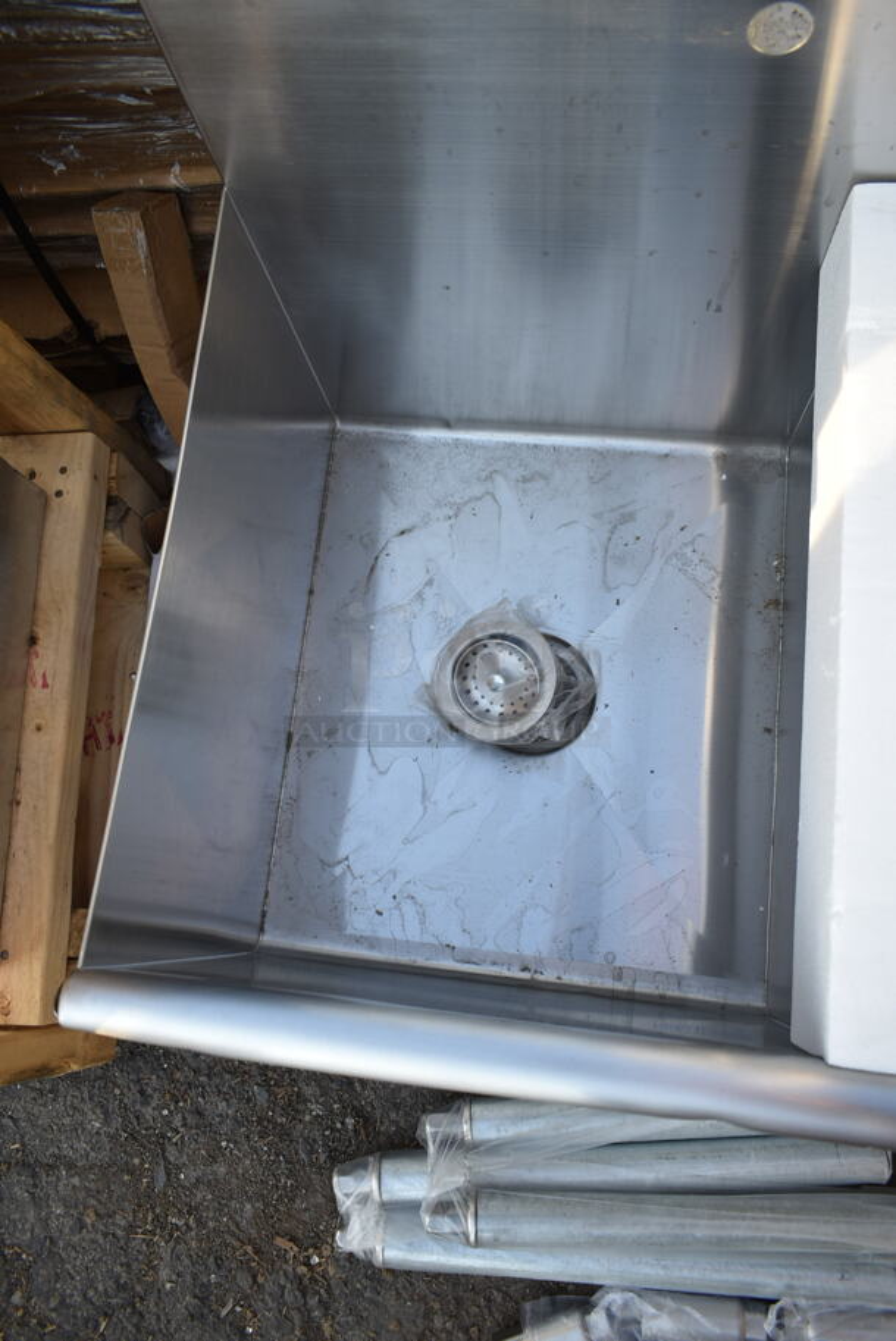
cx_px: 448
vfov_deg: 67.3
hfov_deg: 48.0
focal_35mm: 27
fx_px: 1006
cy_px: 670
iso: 100
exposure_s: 1/125
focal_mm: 18
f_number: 4.5
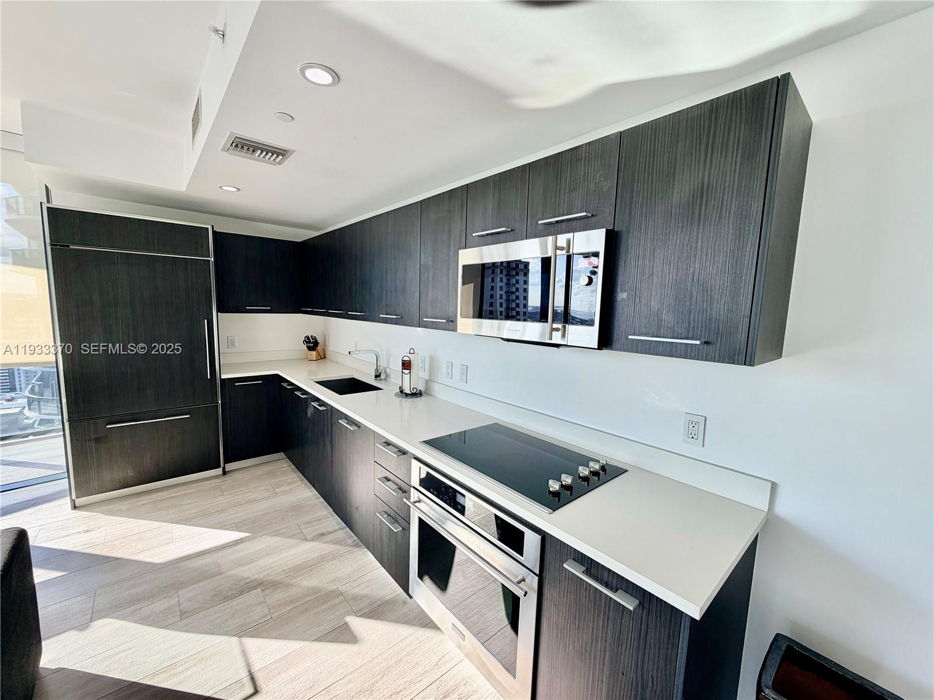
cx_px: 467
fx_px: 378
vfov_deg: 85.7
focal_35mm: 14
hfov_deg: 102.1
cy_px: 350
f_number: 2.2
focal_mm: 2.22
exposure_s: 1/120
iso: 40
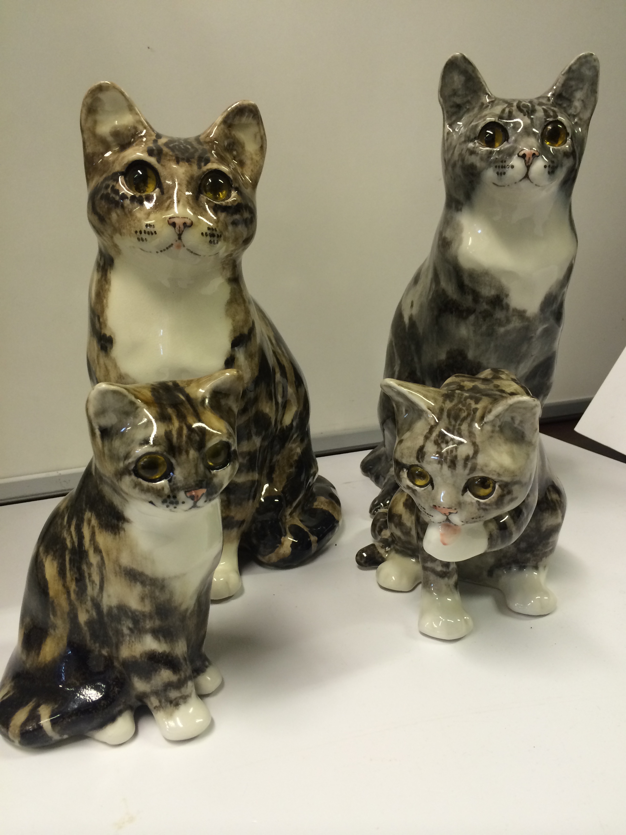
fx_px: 723
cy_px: 418
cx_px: 313
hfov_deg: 46.8
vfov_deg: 60.0
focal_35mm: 30
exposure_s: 1/33
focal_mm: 4.12
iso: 64
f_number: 2.2
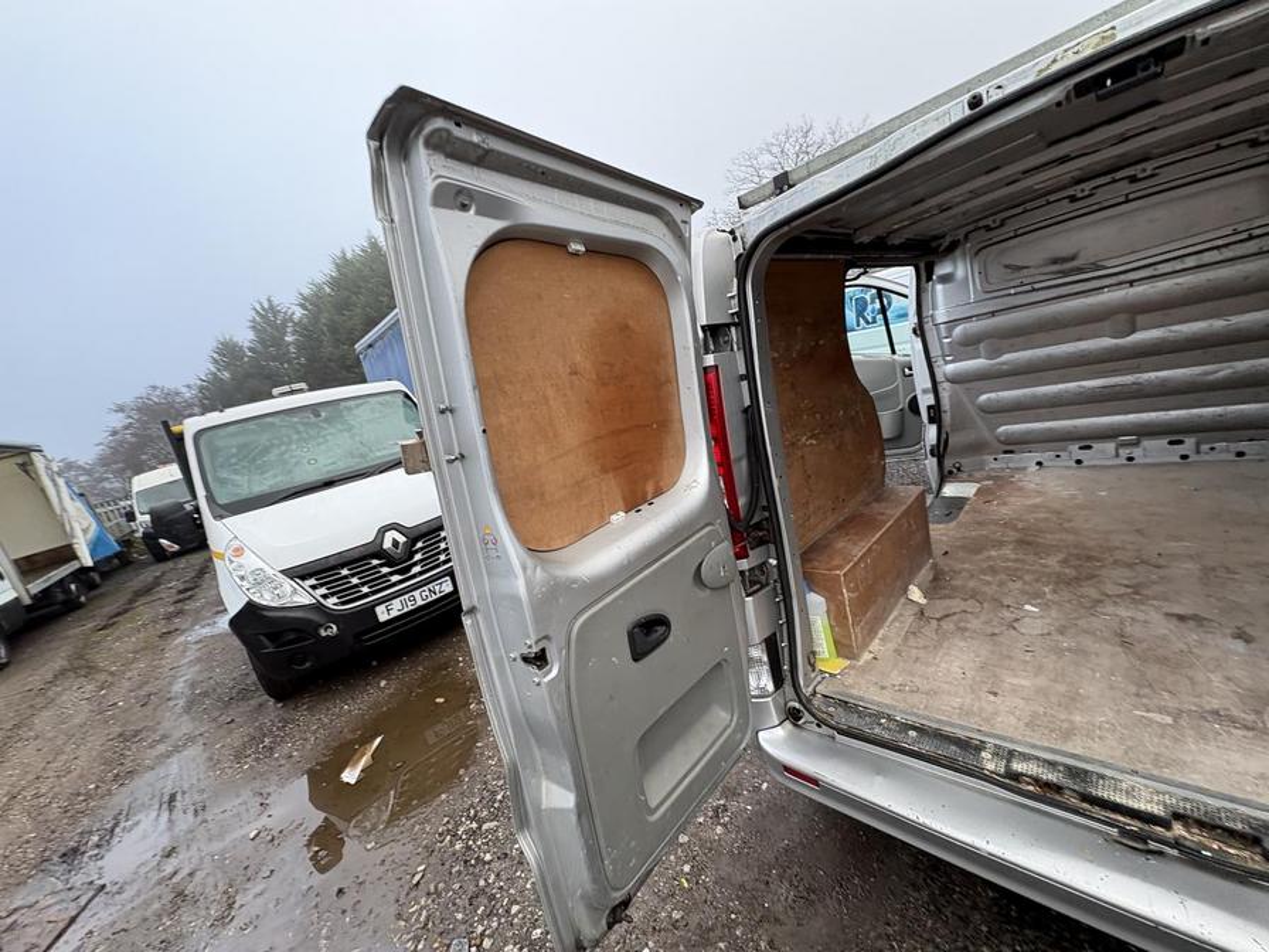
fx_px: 513
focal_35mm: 14
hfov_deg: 102.1
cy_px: 476
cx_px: 634
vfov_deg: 85.7
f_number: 2.2
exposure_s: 1/99
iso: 80
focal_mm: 2.22
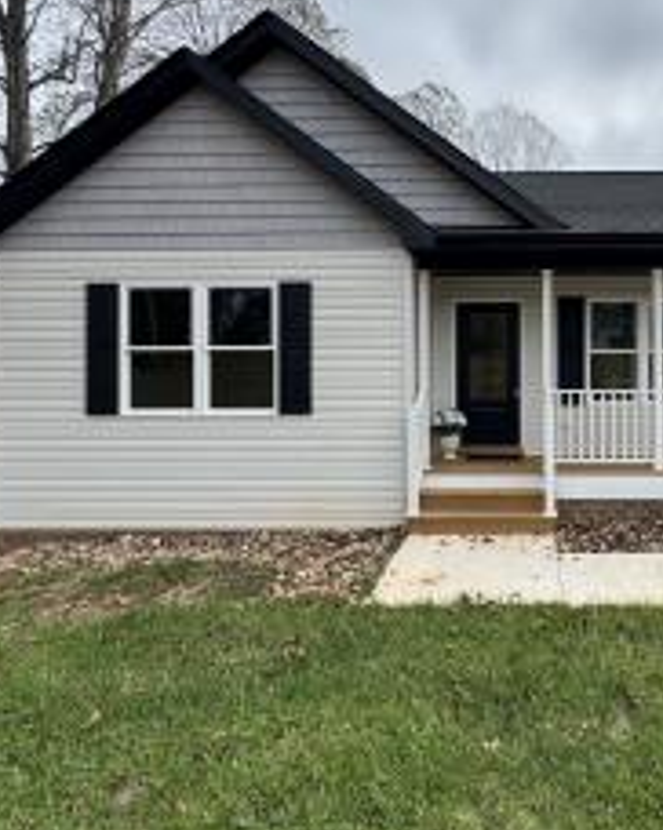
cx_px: 528
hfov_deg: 54.7
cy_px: 371
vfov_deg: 70.1
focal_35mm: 24
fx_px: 589
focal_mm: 2.22
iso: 40
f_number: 2.2
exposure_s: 1/1143
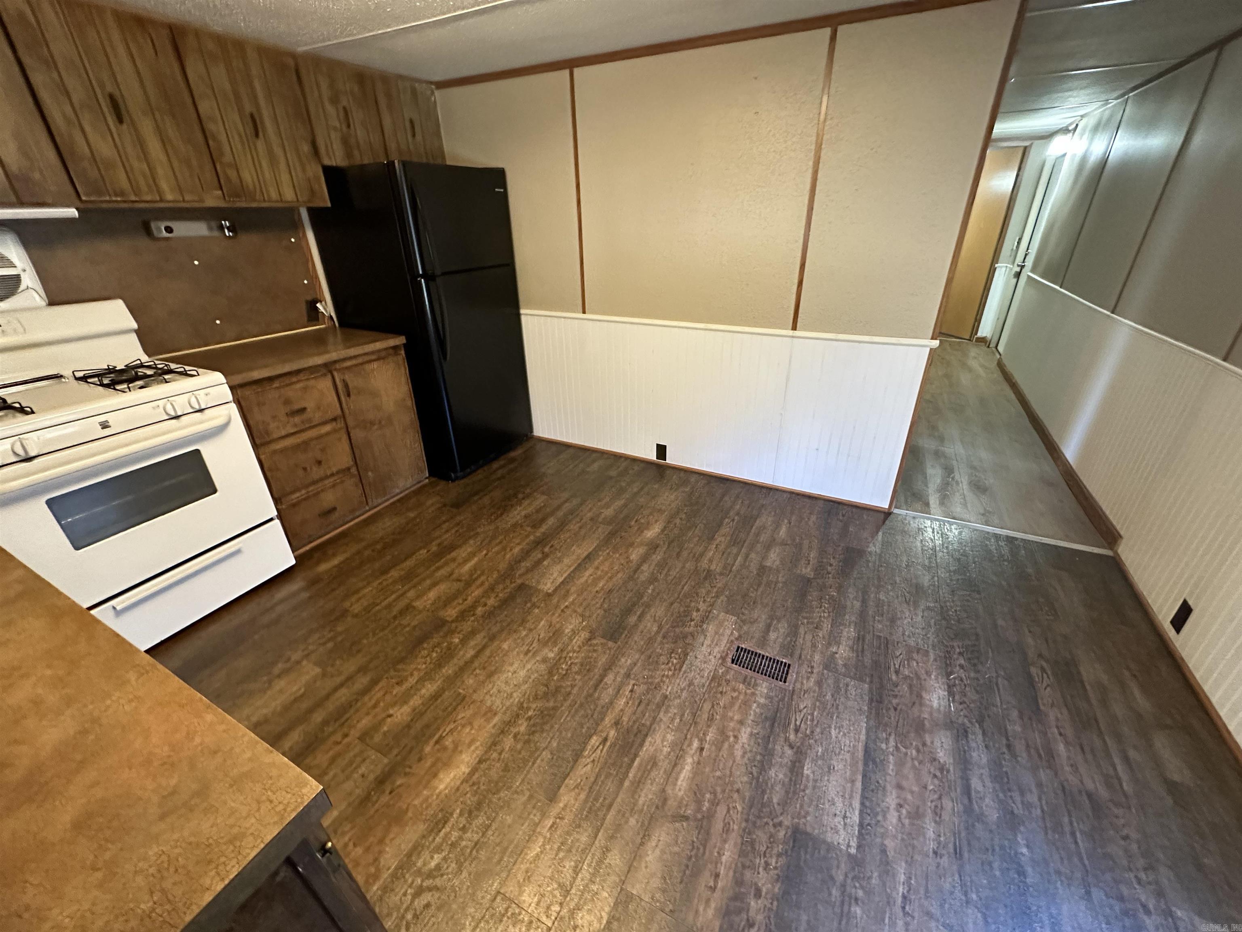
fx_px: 502
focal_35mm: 14
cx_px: 621
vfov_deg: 85.7
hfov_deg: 102.1
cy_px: 466
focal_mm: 2.22
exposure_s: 1/60
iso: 800
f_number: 2.2
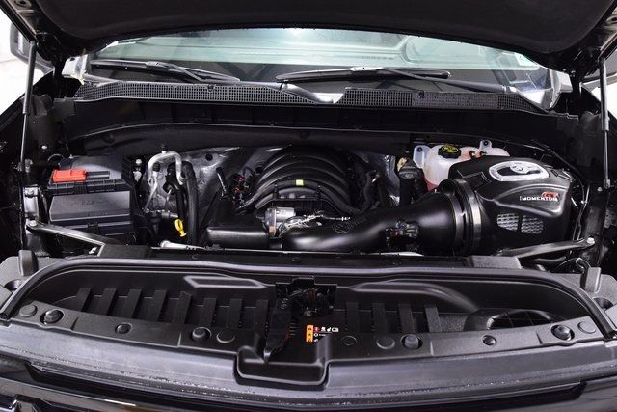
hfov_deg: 53.1
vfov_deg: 36.9
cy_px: 206
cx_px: 308
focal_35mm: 36
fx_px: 617
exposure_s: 1/15
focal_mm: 24
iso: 1600
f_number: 5
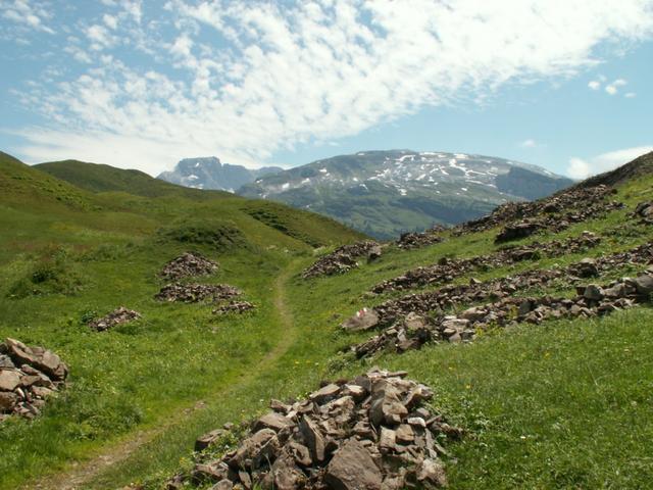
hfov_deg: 52.6
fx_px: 660
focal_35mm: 35
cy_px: 245
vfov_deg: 40.7
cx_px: 326
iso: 50
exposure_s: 1/160
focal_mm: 5.86
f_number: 8
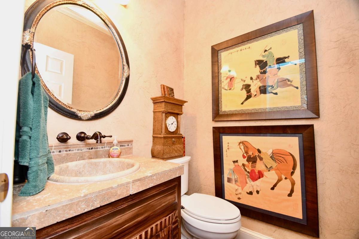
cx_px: 180
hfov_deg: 100.4
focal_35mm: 15
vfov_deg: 77.3
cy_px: 120
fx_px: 150
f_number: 4
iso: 2200
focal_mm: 10
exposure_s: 1/60
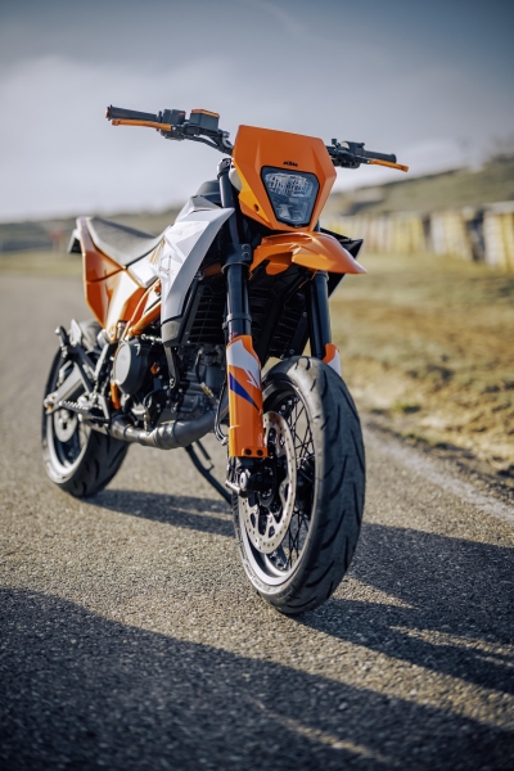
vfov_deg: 39.6
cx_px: 257
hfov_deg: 27.0
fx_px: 1071
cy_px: 386
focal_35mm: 50
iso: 100
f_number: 1.2
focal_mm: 50
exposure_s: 1/12800
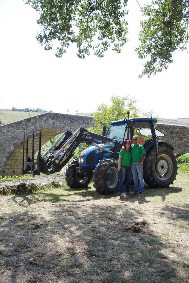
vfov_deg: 57.2
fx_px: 260
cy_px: 142
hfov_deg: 40.0
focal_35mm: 33
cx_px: 94
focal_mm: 22
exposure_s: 1/160
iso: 320
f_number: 8
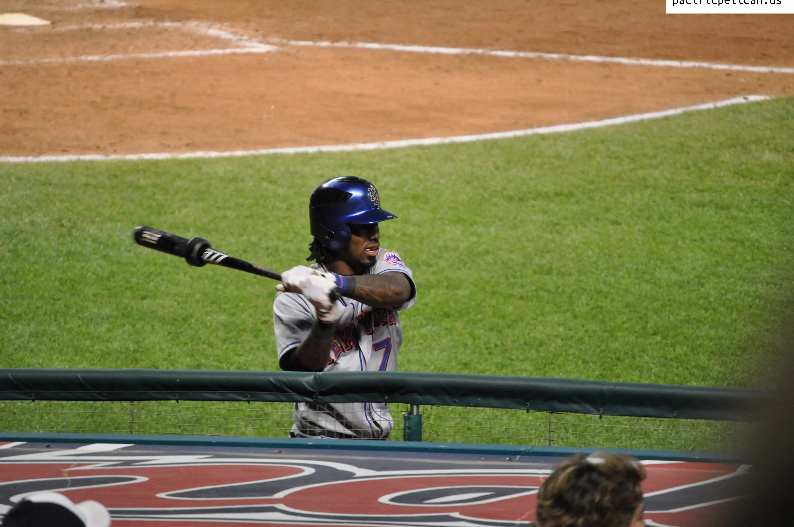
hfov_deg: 6.3
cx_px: 362
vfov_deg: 4.2
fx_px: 7203
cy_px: 277
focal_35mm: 327
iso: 1600
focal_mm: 200
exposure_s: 1/200
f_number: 5.6
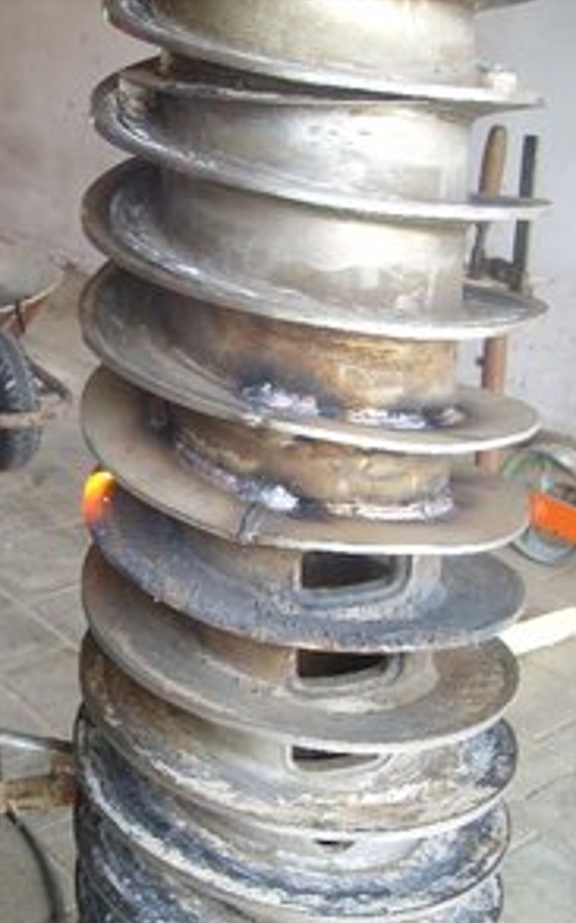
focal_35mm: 55
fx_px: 1382
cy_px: 469
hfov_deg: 22.8
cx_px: 25
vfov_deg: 36.9
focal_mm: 7.8
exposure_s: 1/33
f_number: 2.8
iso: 50
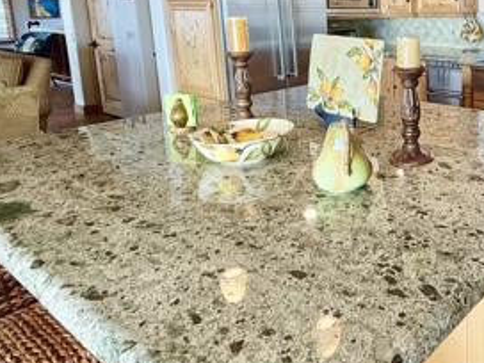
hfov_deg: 46.8
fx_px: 461
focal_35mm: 33
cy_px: 77
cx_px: 477
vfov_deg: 41.3
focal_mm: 2.22
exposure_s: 1/120
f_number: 2.2
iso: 100
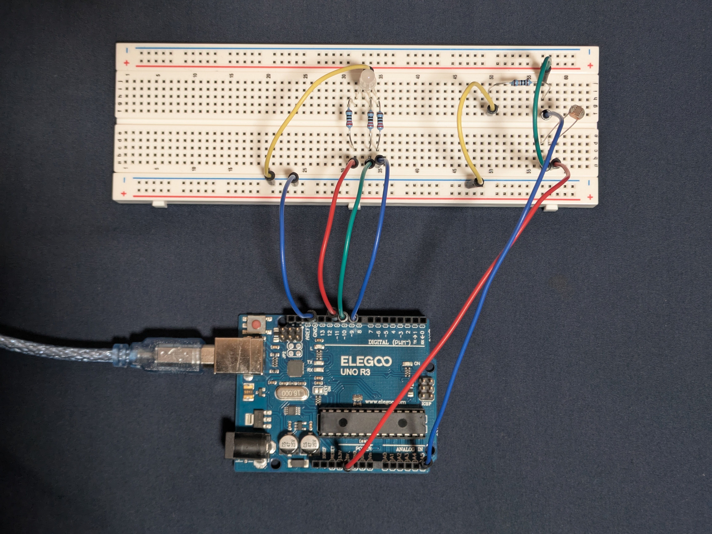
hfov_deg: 37.5
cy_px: 267
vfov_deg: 28.6
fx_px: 1049
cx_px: 356
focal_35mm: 51
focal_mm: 5.43
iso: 161
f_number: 1.89
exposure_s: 1/24
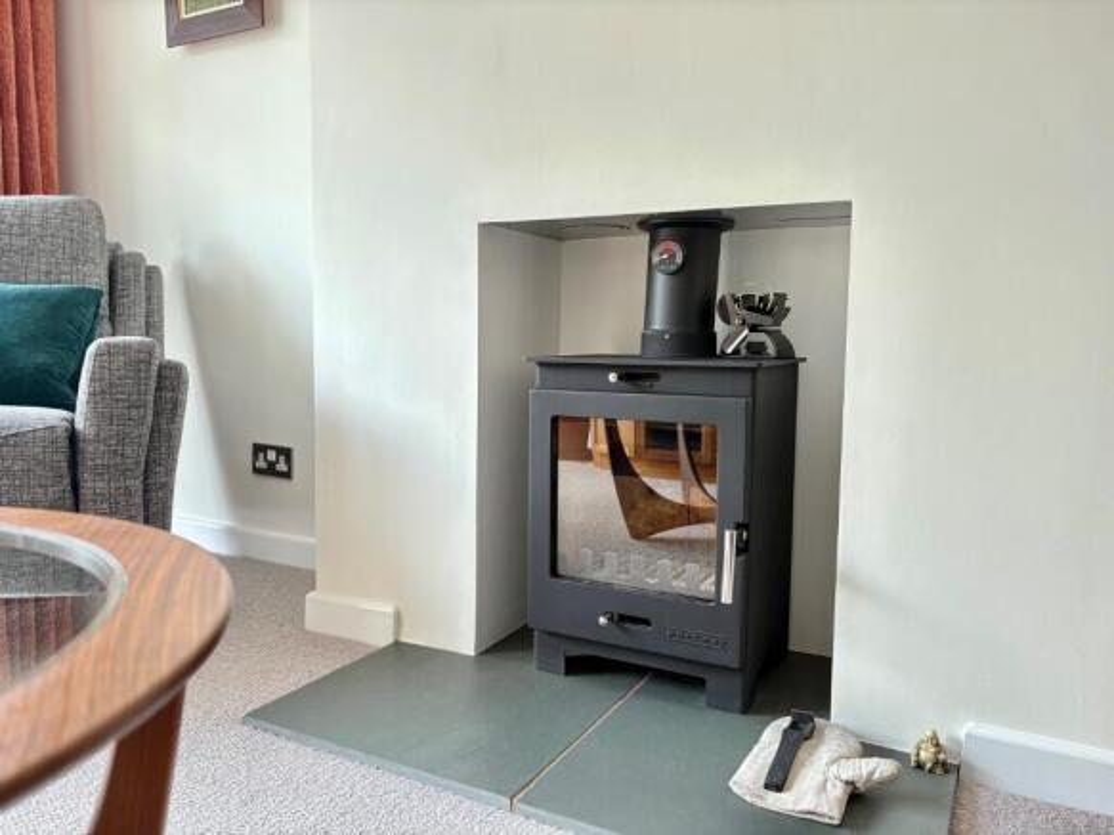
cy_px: 418
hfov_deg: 67.3
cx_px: 557
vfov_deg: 53.0
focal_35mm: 26
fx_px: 837
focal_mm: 5.96
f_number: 1.6
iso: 200
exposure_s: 1/60
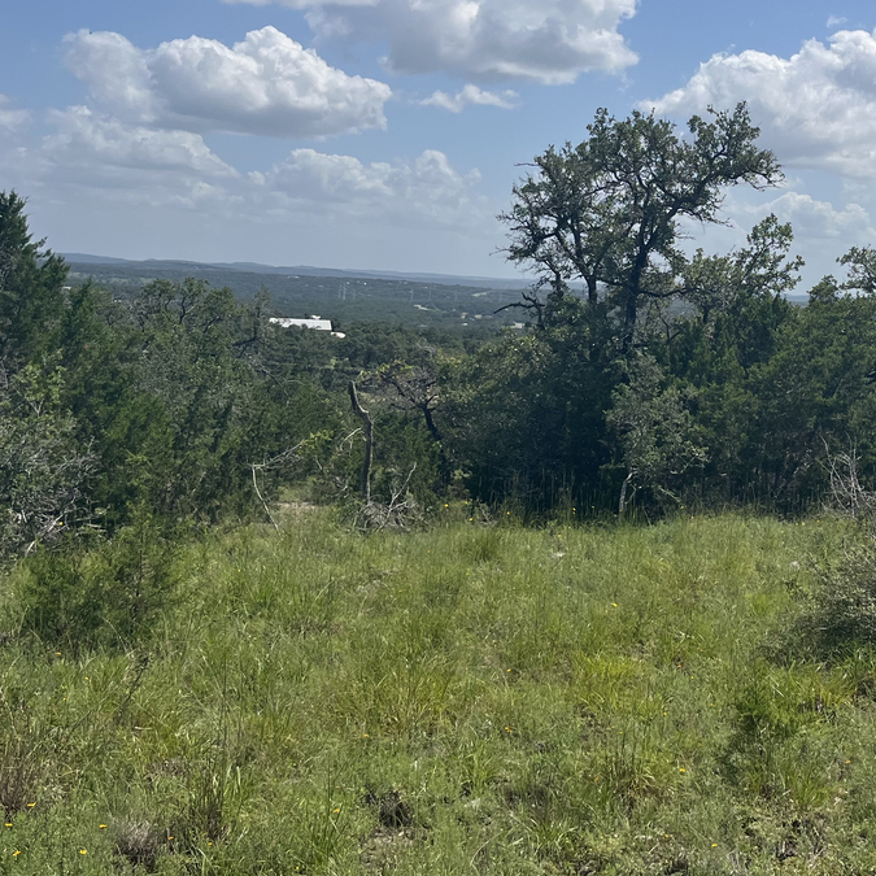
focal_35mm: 49
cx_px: 692
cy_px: 217
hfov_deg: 33.7
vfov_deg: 34.0
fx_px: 1403
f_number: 1.6
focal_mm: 5.1
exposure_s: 1/6494
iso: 50
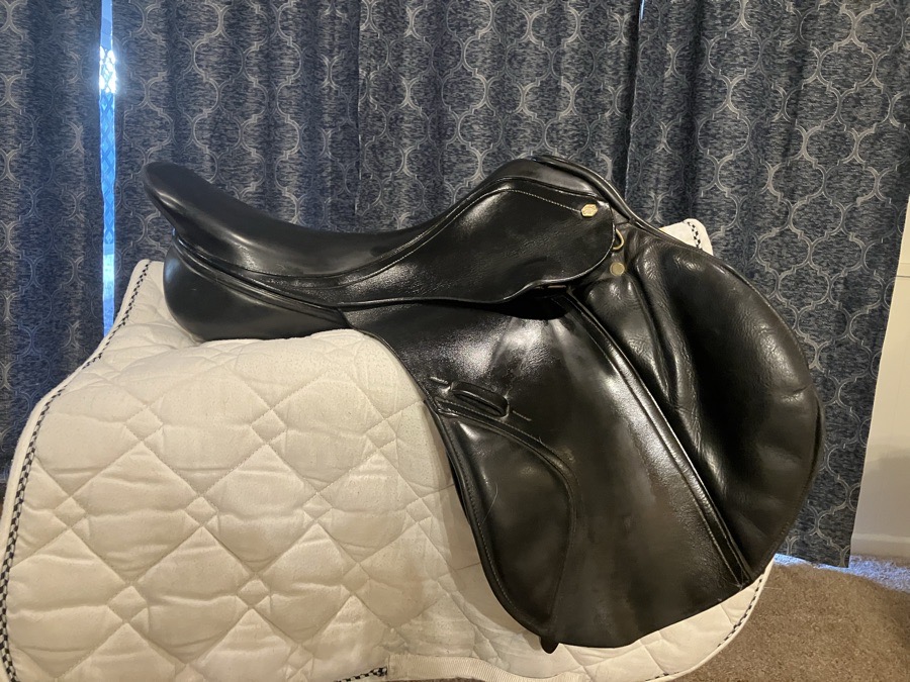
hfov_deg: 63.4
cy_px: 341
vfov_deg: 49.7
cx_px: 455
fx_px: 736
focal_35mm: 28
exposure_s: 1/30
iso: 400
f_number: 1.8
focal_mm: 3.99
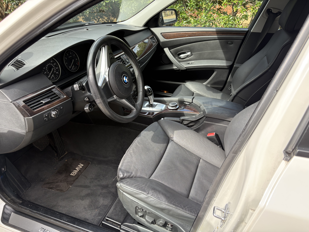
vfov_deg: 53.1
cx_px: 154
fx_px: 232
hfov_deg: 67.3
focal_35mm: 26
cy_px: 116
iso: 50
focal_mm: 5.96
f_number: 1.6
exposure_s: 1/388
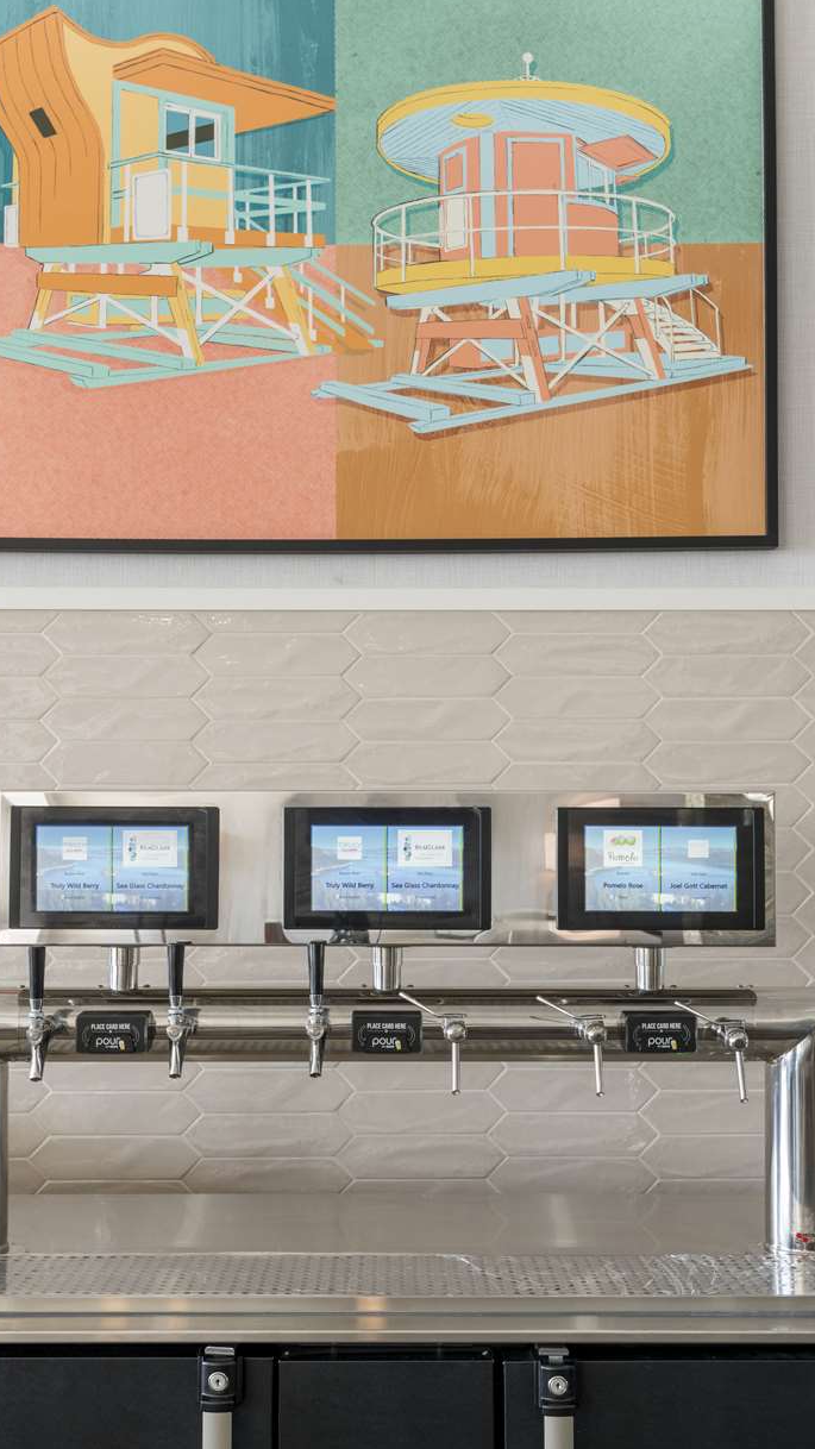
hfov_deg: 29.7
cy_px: 726
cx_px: 391
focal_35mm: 40
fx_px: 1537
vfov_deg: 50.5
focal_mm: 31
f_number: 11
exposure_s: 1/4
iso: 160
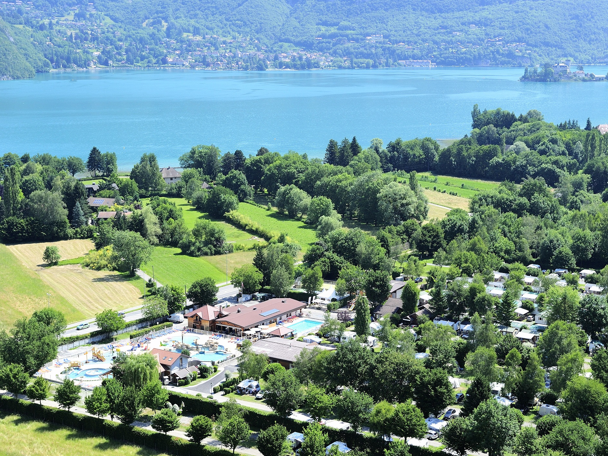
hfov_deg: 31.6
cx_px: 343
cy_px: 227
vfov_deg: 24.0
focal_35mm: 61
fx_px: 1071
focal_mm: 56
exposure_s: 1/1000
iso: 400
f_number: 5.6
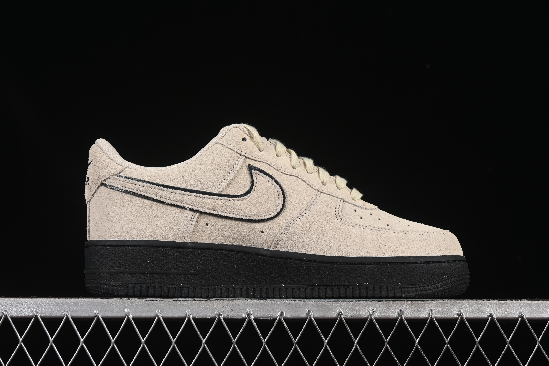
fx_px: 1144
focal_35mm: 75
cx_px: 274
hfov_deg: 27.0
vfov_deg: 18.2
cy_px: 183
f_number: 8
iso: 160
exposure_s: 1/80
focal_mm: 50
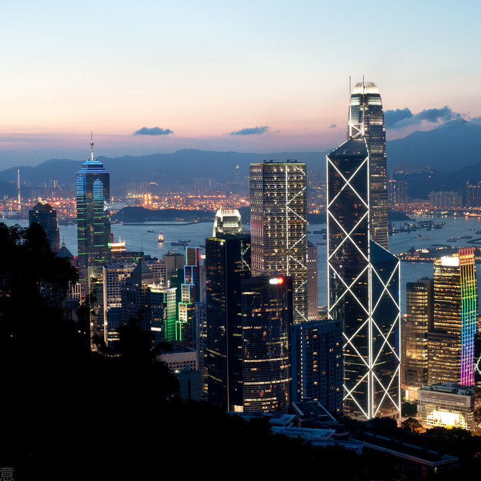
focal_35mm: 65
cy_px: 243
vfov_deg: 26.5
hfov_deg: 26.4
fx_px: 1022
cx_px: 316
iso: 200
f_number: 14
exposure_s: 2.5
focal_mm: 50
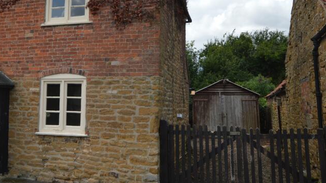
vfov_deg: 30.8
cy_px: 49
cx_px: 117
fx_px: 327
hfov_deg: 52.3
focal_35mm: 38
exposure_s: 1/250
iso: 100
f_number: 8
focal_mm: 15
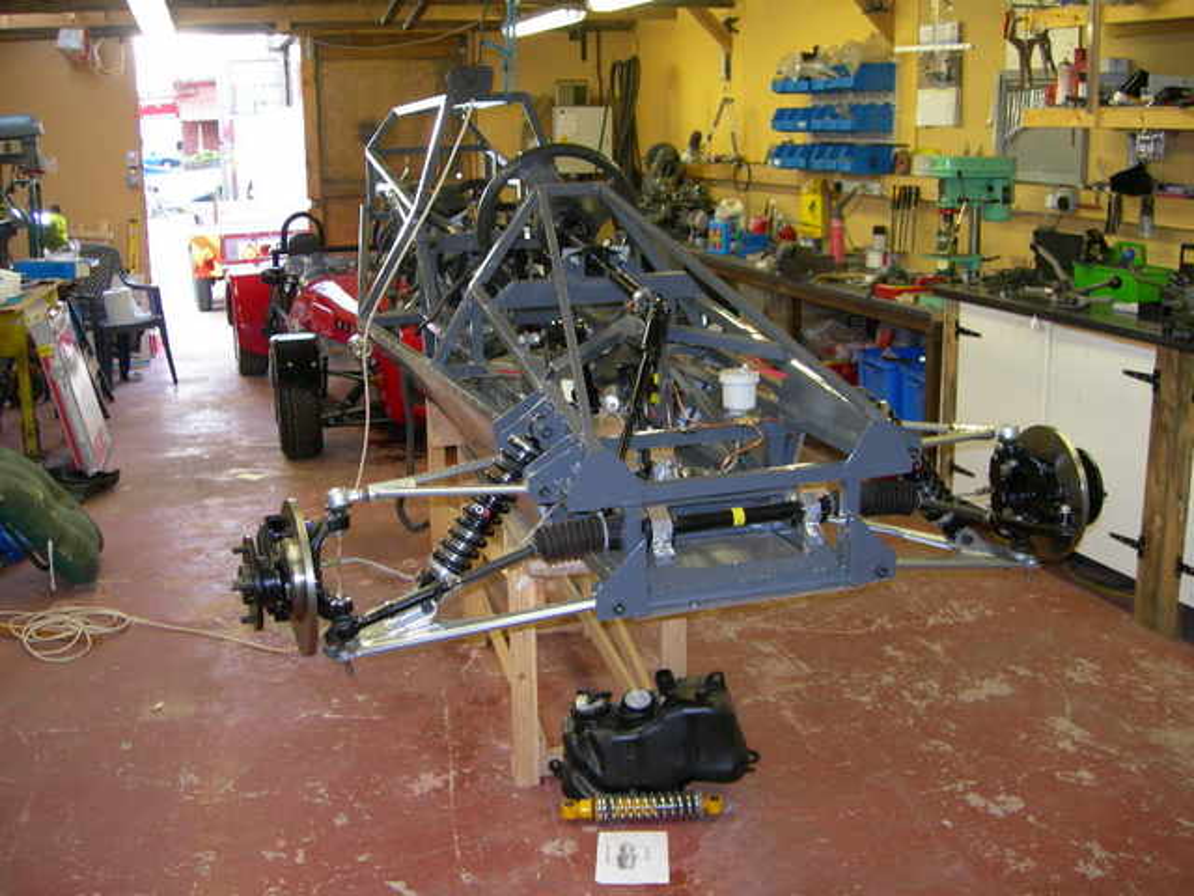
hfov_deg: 49.0
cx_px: 597
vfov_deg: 37.7
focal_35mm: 38
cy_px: 448
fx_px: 1311
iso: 132
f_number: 2.8
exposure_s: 1/30.1
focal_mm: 7.8
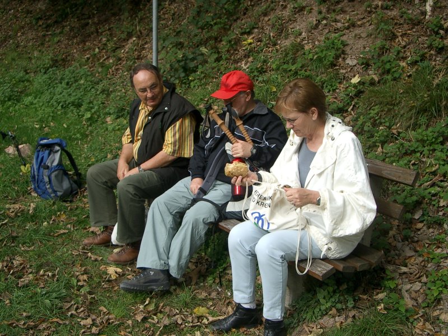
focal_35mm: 41
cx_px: 224
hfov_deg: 45.8
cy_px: 168
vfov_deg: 35.1
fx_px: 531
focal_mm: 6.8
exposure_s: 1/320
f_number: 2.8
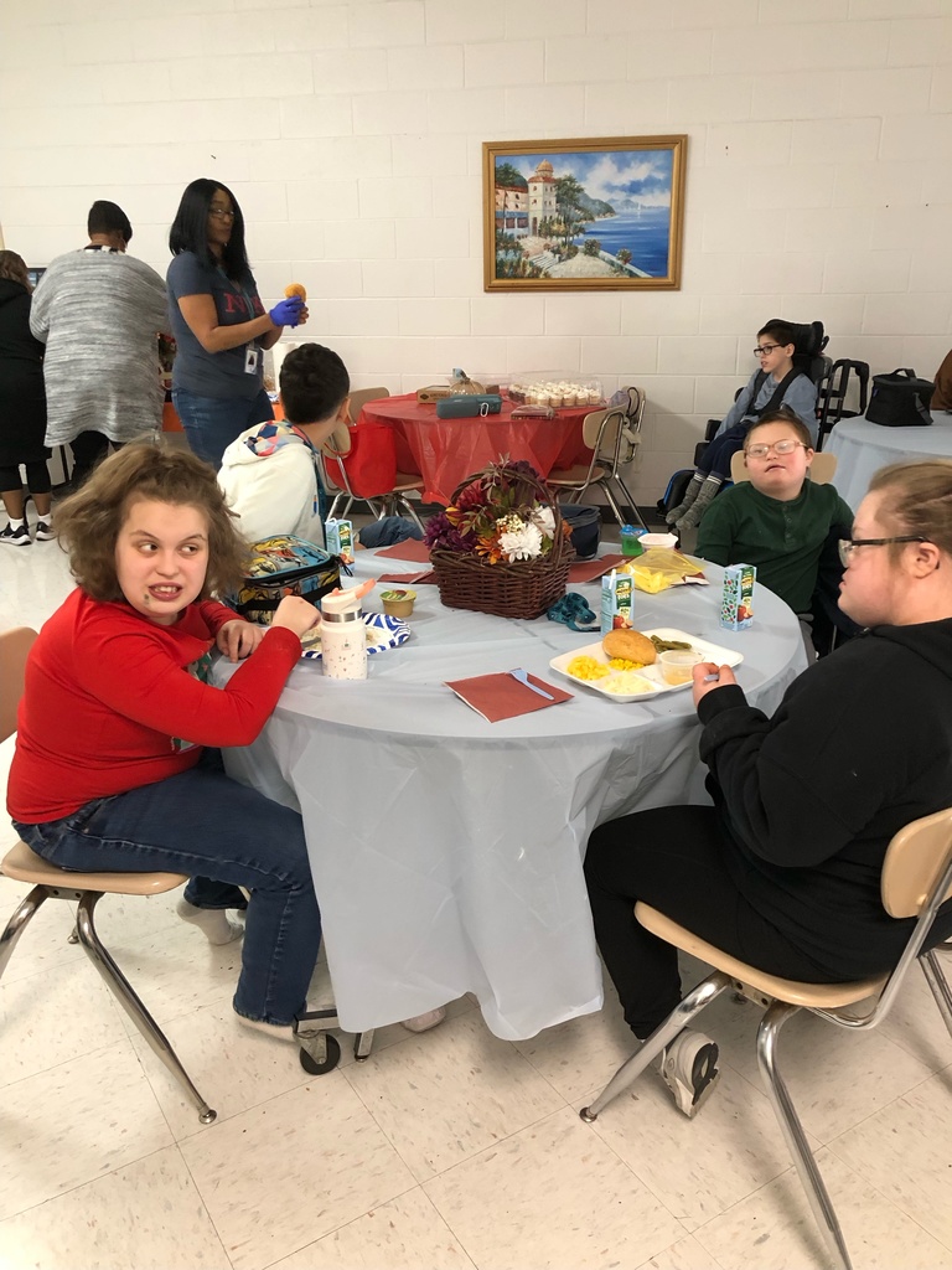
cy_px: 635
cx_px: 476
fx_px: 1027
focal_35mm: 28
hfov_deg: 49.7
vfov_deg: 63.4
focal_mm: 4
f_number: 1.8
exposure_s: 1/60
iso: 250
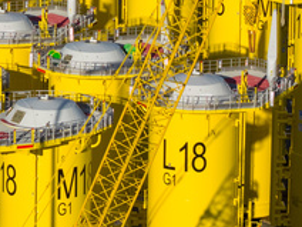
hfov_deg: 5.8
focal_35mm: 338
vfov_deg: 4.4
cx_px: -98
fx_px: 2949
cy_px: -164
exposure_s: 1/2500
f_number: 2.8
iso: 100
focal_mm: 19.35
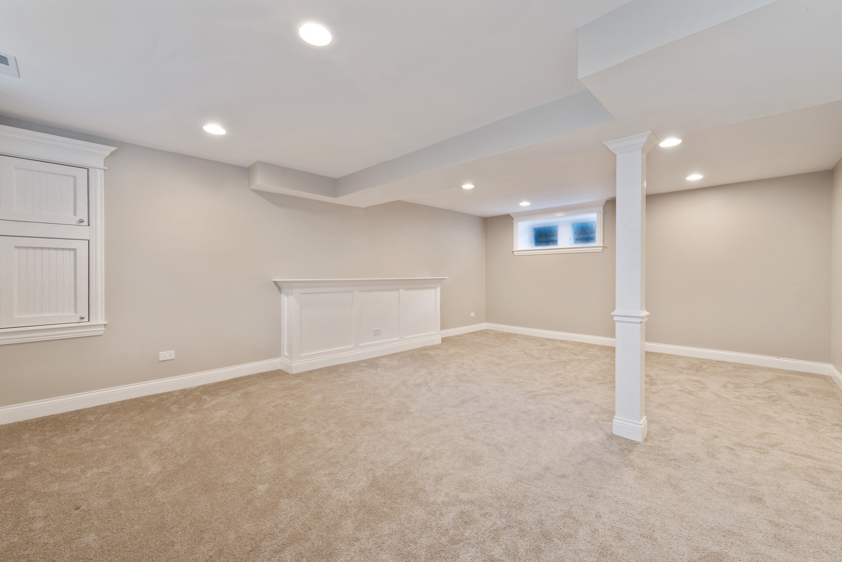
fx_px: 351
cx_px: 421
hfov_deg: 100.4
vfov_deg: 77.3
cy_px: 281
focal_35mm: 15
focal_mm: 15
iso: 100
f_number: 8
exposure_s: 1.6
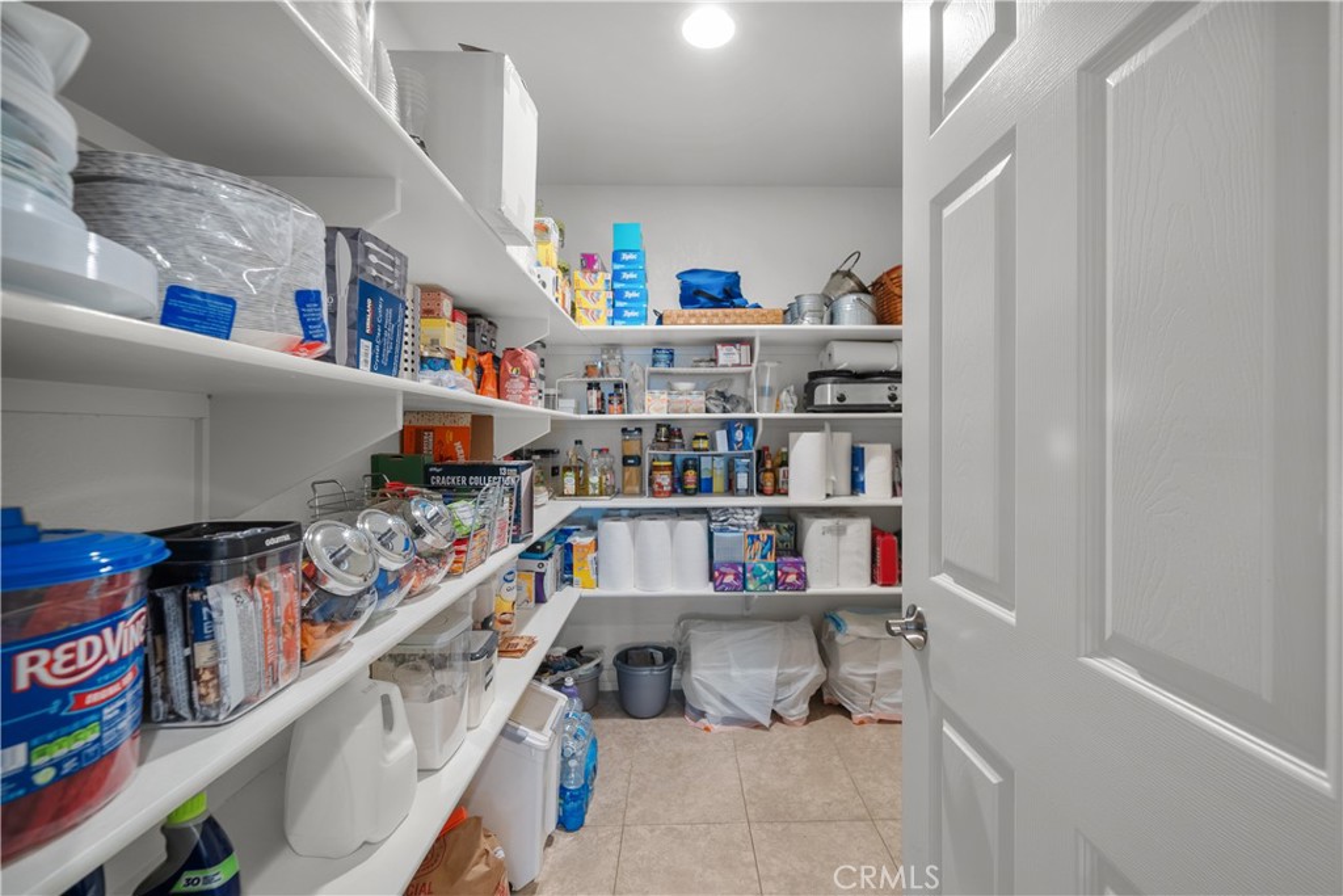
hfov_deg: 104.2
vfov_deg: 81.2
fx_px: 522
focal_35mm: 14
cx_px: 672
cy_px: 448
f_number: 9
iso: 200
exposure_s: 3.2
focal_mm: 14
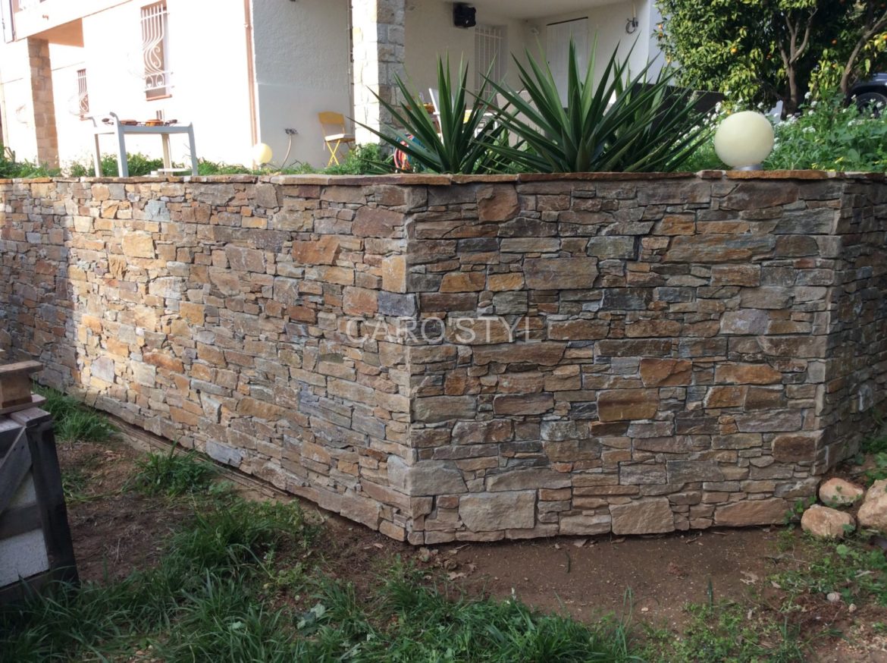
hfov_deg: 56.9
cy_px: 332
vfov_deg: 44.1
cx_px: 444
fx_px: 819
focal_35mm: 32
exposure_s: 1/369
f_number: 2.4
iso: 32
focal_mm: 3.3
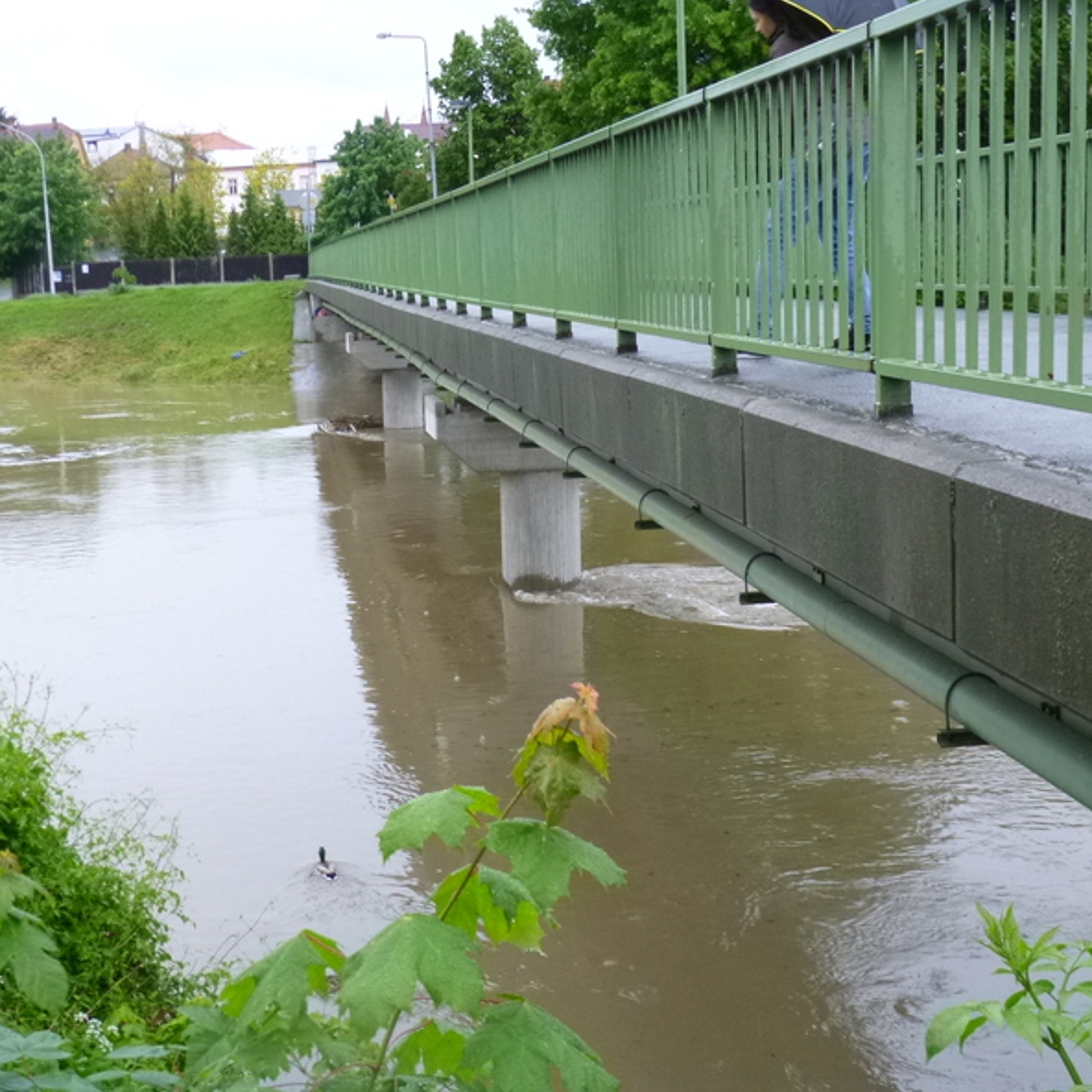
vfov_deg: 34.7
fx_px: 1749
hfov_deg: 34.4
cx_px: 387
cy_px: 544
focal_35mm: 49
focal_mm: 7.4
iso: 320
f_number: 3.8
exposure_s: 1/60
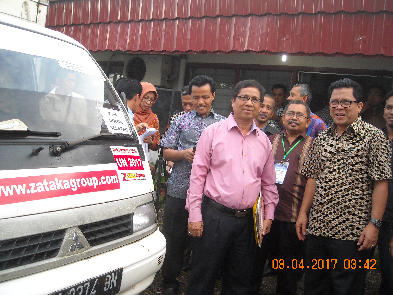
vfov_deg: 40.7
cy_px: 148
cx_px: 196
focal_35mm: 35
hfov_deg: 52.6
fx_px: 397
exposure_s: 1/201
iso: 154
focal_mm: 5.7
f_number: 2.8
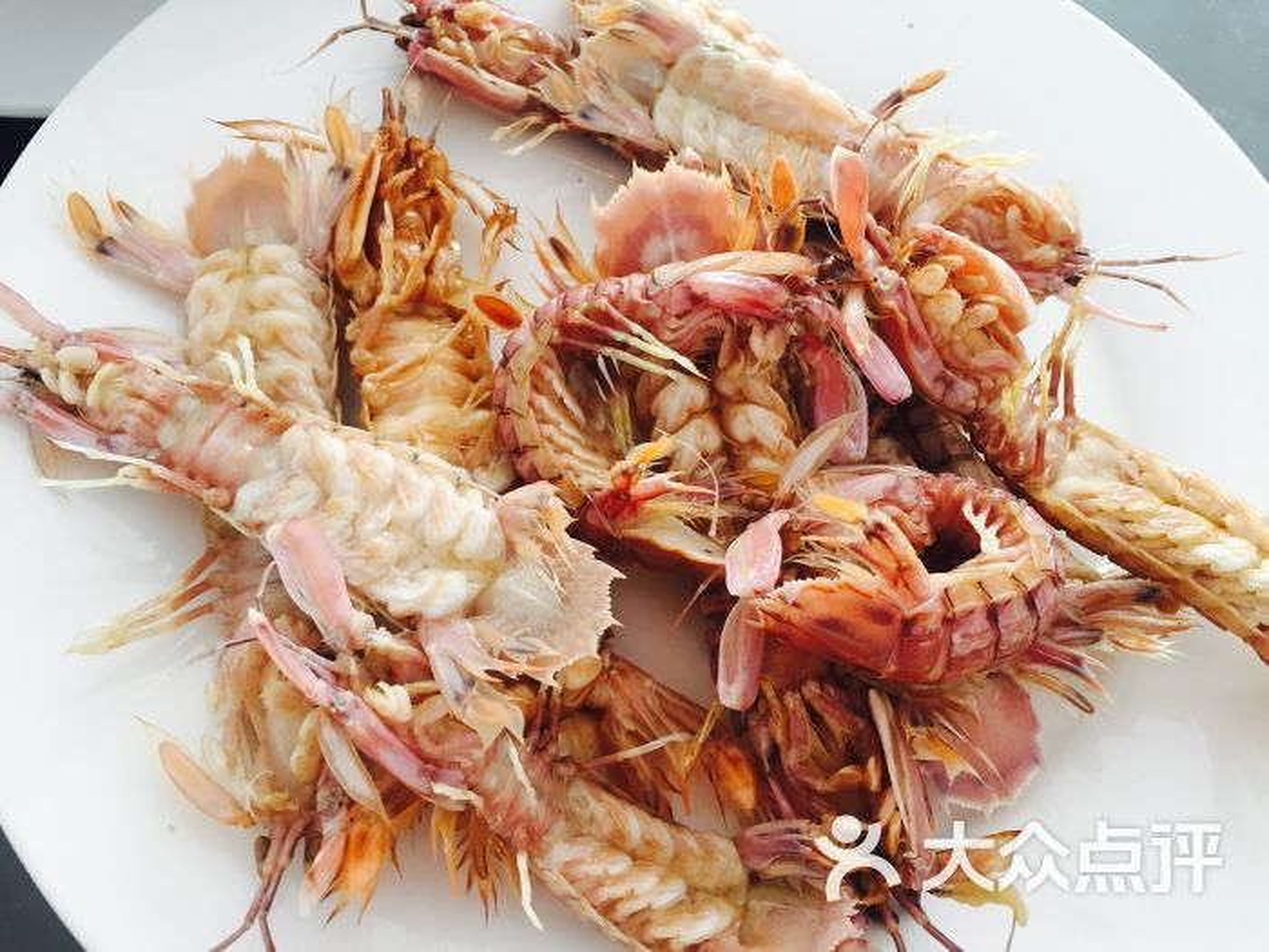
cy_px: 476
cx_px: 634
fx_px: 1063
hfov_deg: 61.7
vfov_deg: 48.2
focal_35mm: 29
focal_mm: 4.15
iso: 100
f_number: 2.2
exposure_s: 1/33
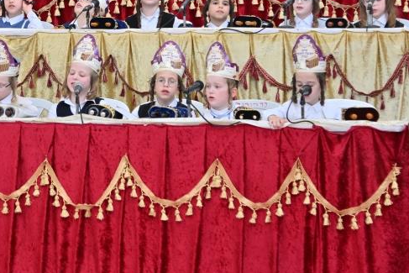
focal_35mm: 122
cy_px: 5
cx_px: 51
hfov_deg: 16.6
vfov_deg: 11.1
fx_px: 1386
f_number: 4
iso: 125
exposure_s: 1/160
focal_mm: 58
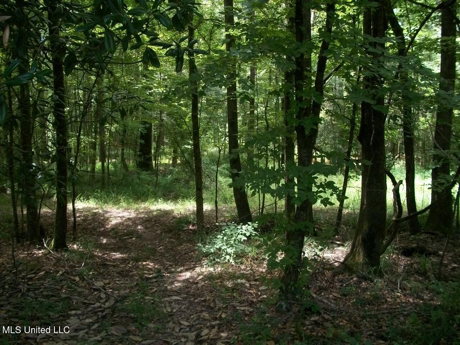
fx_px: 425
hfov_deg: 56.8
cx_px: 230
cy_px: 172
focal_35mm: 32
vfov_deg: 44.2
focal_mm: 5.7
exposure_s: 1/80
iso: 80
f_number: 2.9
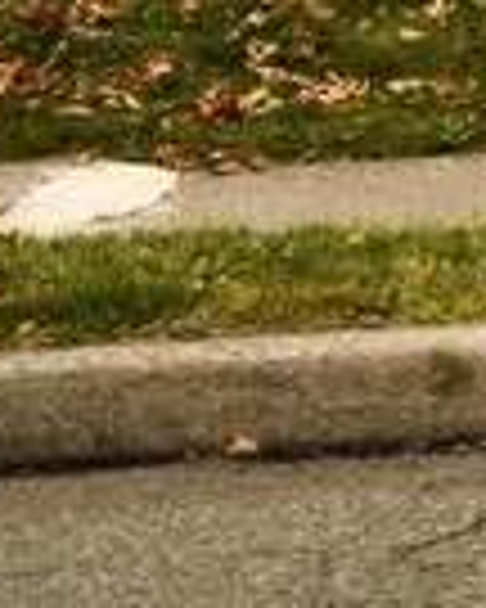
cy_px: -1038
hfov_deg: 4.4
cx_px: 2596
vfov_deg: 6.2
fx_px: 5286
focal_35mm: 294
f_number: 5.6
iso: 125
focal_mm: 22
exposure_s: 1/125
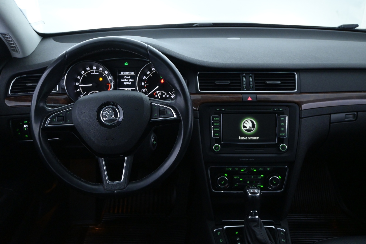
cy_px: 122
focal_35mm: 36
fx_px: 366
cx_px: 183
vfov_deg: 36.9
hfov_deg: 53.1
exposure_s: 1/60
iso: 2500
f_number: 4.2
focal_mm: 24
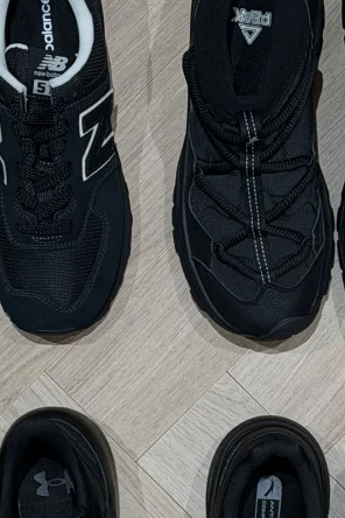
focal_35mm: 162
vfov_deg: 12.4
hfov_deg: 8.4
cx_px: 343
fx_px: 2329
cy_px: 602
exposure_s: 1/50
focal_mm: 6.76
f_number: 1.78
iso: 64
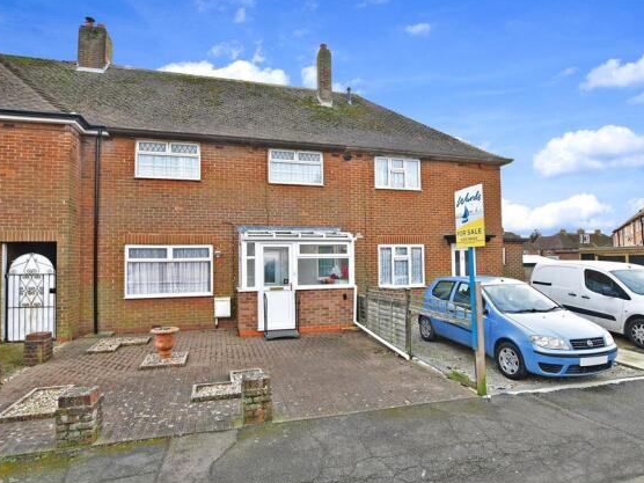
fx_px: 316
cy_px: 247
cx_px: 329
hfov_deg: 91.0
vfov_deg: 74.7
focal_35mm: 17
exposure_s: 1/60
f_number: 6.3
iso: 160
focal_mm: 10
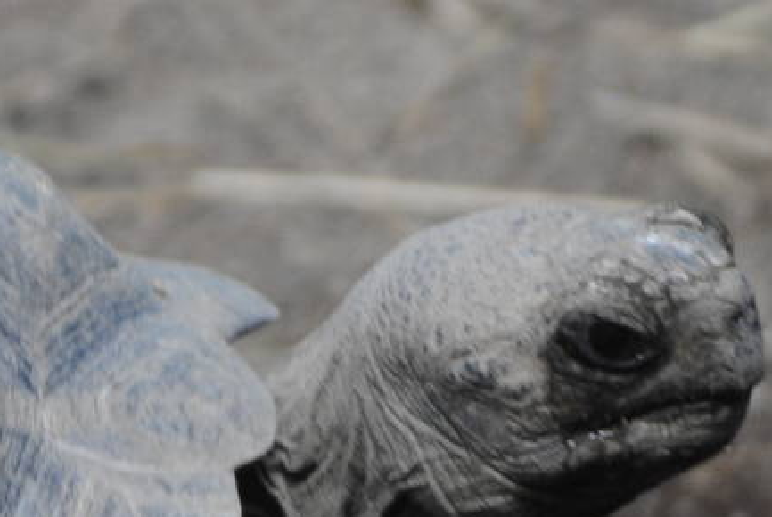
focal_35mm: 566
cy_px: 527
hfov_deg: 3.6
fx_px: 12154
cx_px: 48
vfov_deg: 2.4
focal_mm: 102
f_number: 4.5
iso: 400
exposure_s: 1/50
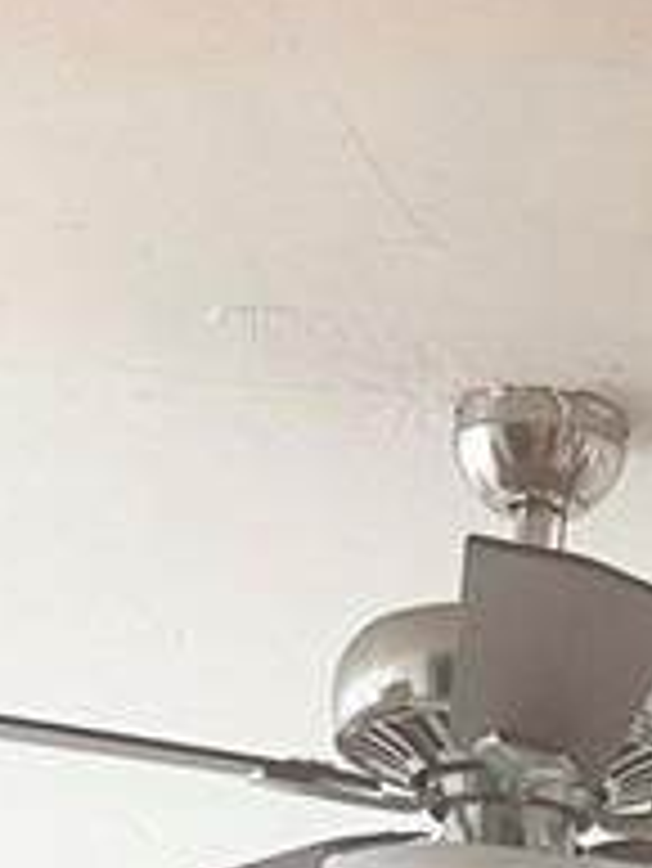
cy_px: 2141
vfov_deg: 11.0
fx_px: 3738
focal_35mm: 149
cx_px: 639
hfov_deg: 9.9
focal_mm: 6.86
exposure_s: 1/120
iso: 100
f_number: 1.78
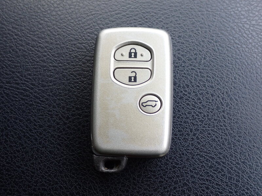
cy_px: 98
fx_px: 310
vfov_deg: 35.1
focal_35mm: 41
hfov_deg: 45.8
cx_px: 131
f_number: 2.8
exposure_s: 1/80
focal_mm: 7.31
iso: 160
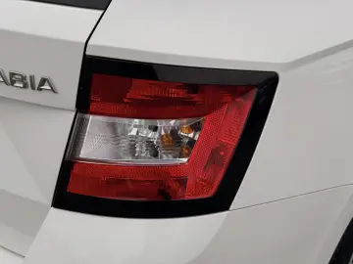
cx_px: 176
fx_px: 489
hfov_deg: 39.7
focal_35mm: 48
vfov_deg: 30.3
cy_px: 132
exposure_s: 1/802
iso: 80
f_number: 1.78
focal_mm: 6.76
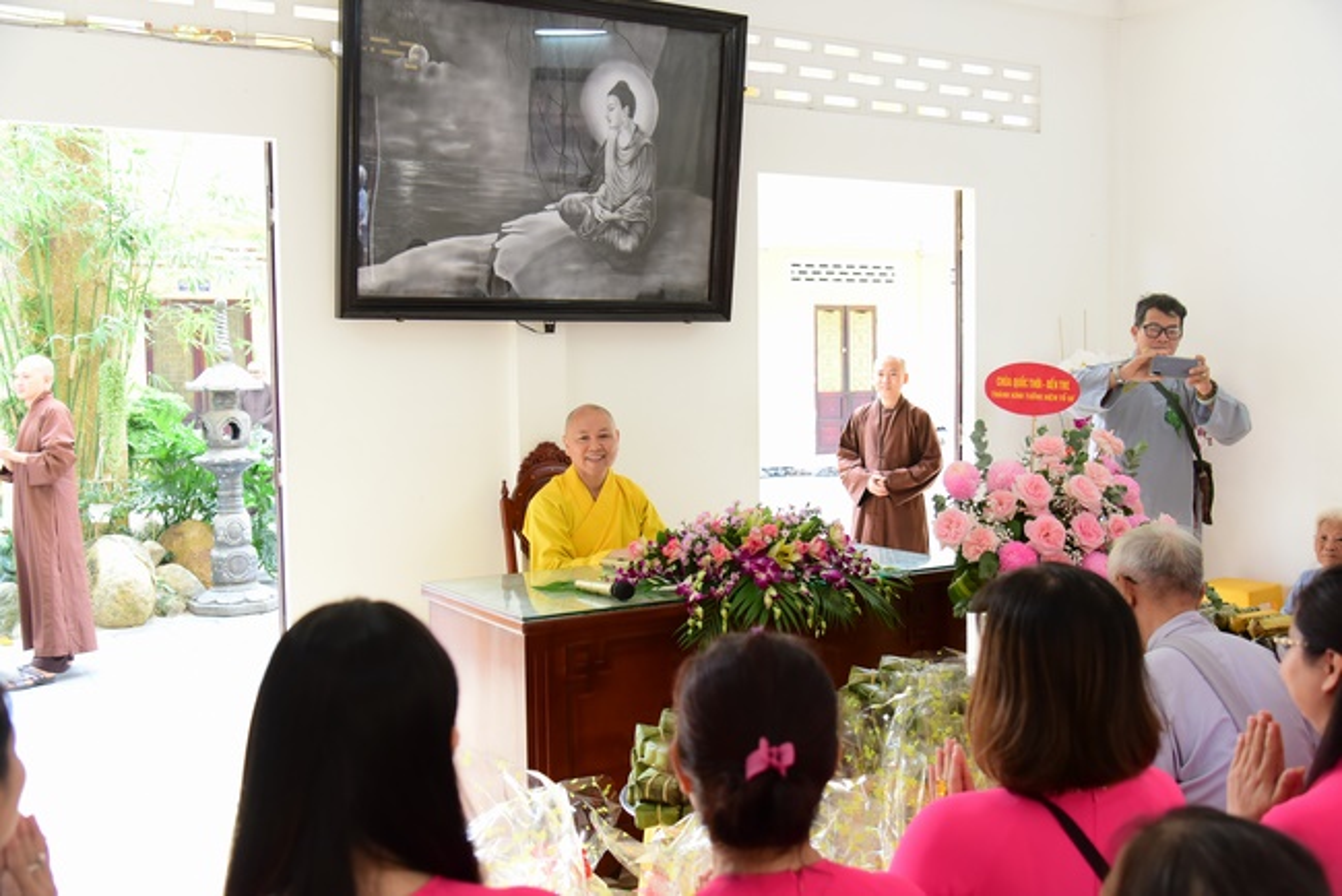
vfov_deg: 37.9
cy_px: 448
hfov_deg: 54.4
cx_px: 671
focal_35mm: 35
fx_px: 1305
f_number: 4.5
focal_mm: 35
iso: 1600
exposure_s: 1/80
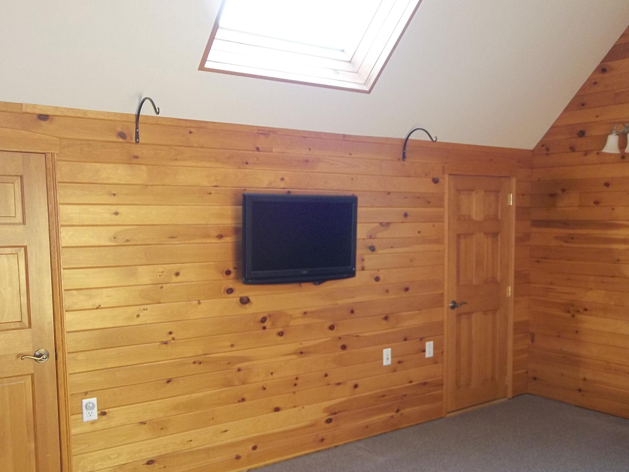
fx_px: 636
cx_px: 377
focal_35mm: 35
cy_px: 290
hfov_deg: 52.3
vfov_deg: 40.5
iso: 160
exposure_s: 1/40
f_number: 3.5
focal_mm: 4.9
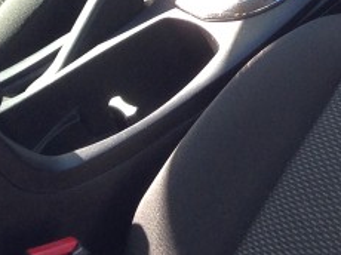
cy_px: -184
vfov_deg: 9.6
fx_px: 1447
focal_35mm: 147
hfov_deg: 13.1
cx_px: 414
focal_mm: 4.13
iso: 50
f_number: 2.4
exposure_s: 1/160
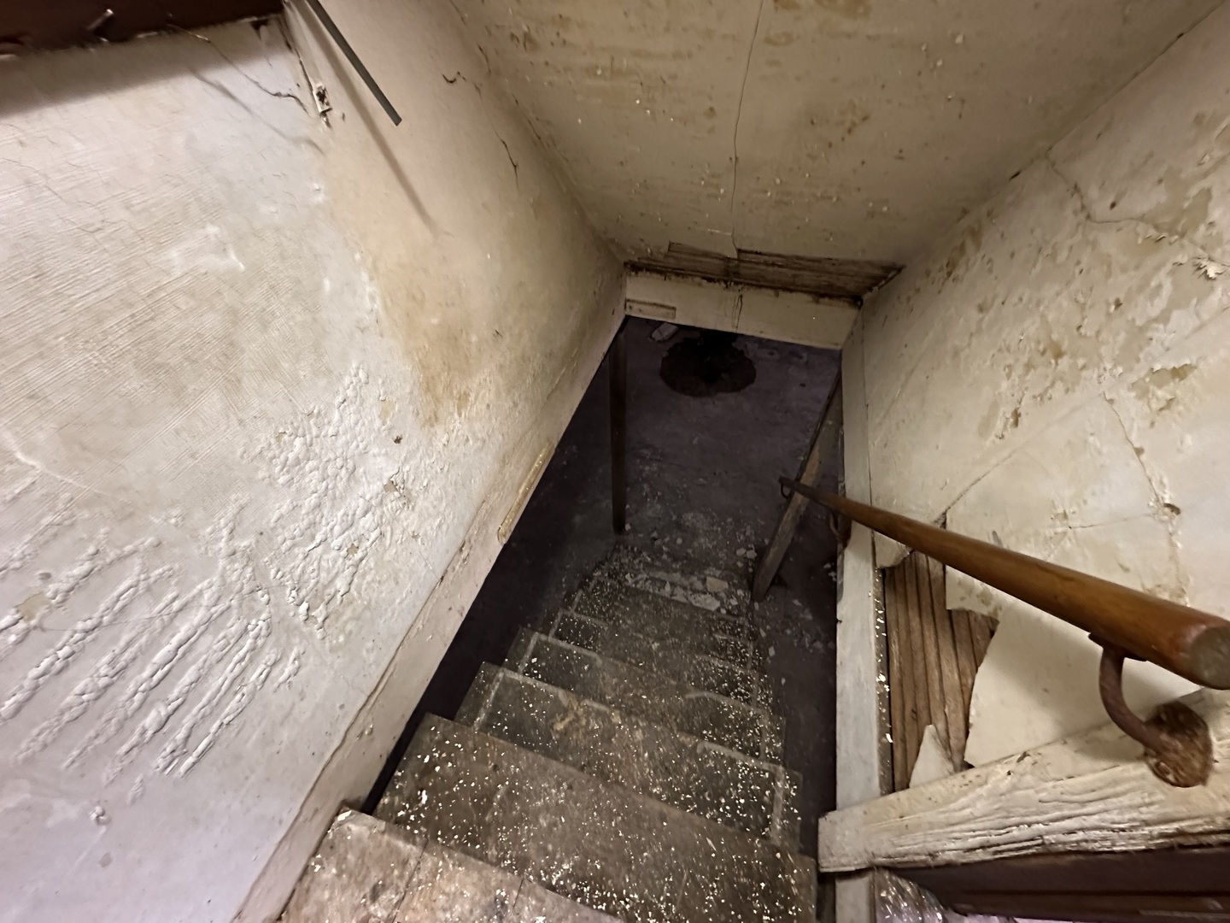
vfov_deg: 85.7
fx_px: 497
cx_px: 615
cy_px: 462
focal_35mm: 14
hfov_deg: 102.1
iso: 1000
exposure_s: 1/30
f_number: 2.2
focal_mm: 2.22
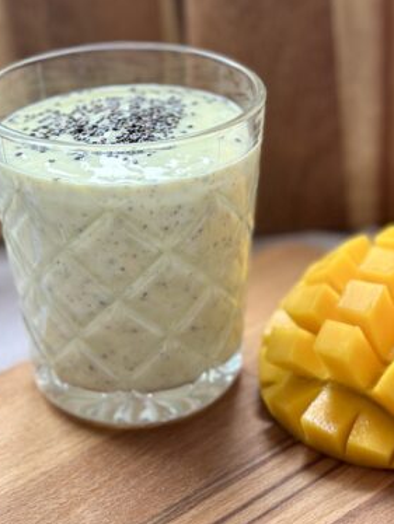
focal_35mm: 77
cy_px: 258
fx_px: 1167
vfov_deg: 25.3
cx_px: 272
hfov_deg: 19.1
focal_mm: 6.86
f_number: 1.78
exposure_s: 1/60
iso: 160
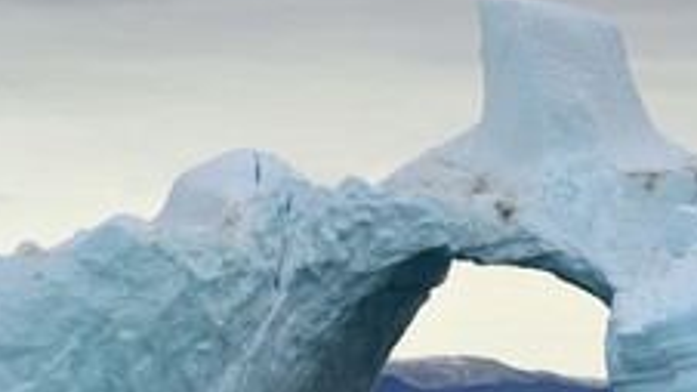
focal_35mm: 234
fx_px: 4324
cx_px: 376
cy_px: 235
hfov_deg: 9.2
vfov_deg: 5.2
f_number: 9
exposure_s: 1/640
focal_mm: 120
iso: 400
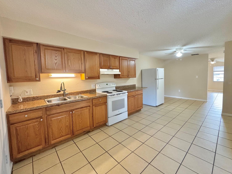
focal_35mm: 15
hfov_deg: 98.2
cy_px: 83
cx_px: 118
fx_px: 101
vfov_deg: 81.7
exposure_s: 1/60
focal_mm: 2.22
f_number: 2.2
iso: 500
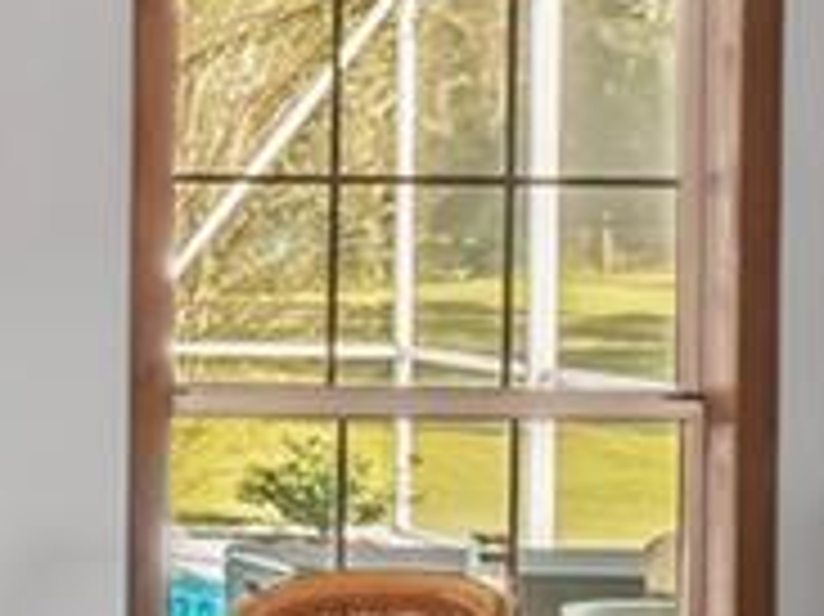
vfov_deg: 11.7
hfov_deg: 13.2
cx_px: -910
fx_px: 2997
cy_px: 189
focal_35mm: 126
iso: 250
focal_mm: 10
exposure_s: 1/6
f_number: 9
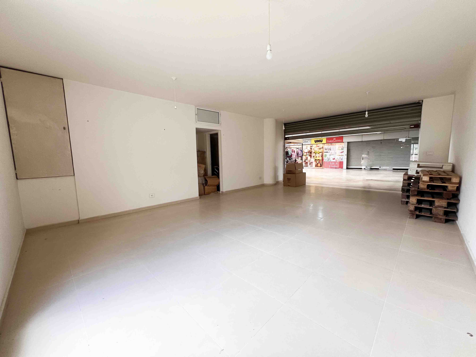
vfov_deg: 89.9
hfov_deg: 106.2
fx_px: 179
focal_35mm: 13
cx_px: 238
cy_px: 178
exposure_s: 1/94
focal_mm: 1.57
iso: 250
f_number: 1.8
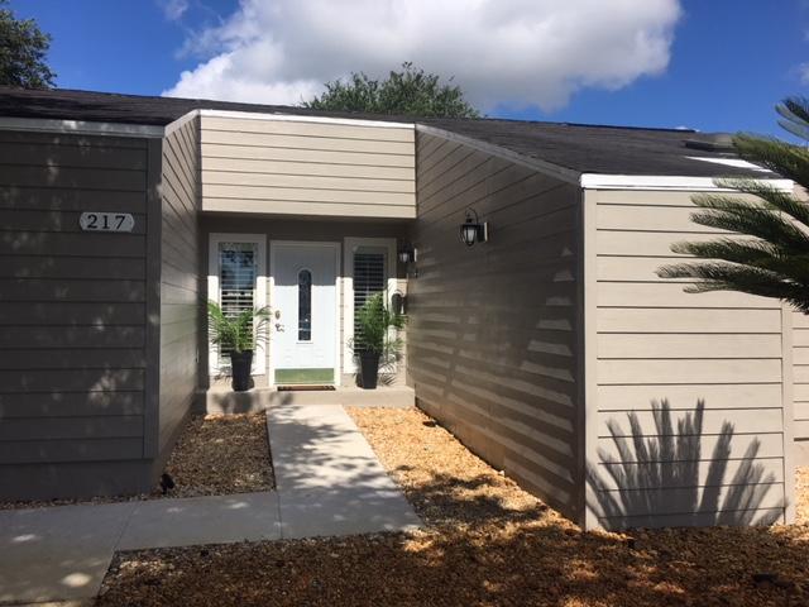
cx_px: 404
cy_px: 304
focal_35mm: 29
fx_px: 678
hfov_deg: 61.7
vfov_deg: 48.2
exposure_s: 1/2198
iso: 25
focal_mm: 4.15
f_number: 2.2
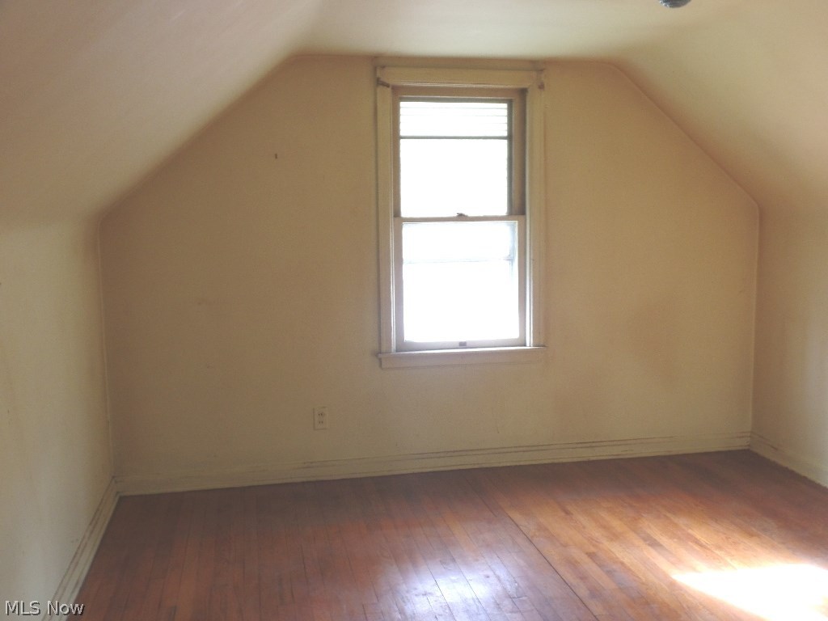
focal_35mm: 35
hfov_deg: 52.6
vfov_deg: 40.7
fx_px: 837
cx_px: 414
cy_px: 310
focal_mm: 6.2
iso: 160
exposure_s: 1/30
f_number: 3
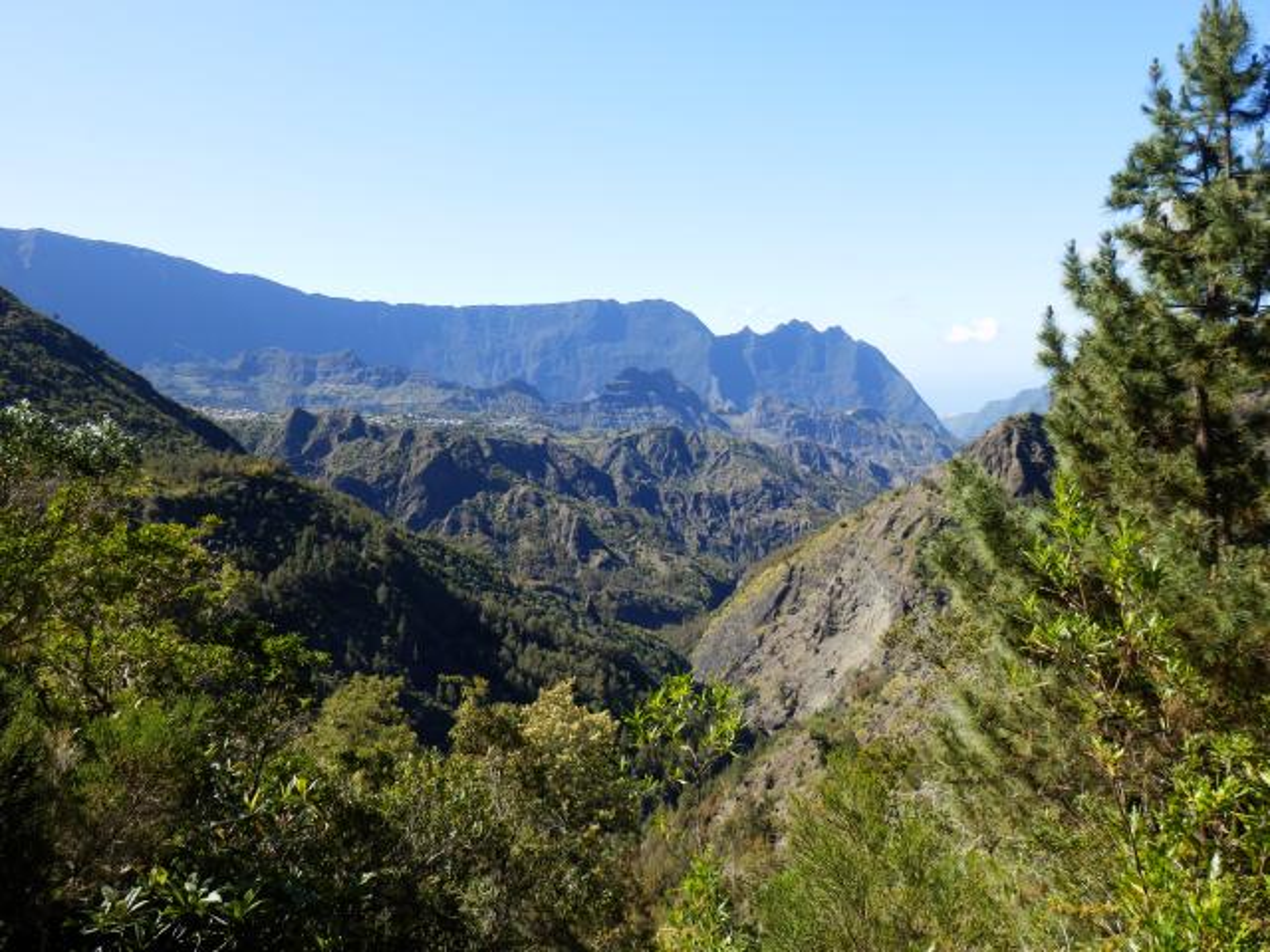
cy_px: 476
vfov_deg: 51.4
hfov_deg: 65.3
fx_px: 991
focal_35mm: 27
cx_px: 635
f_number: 3.2
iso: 80
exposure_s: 1/640
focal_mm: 5
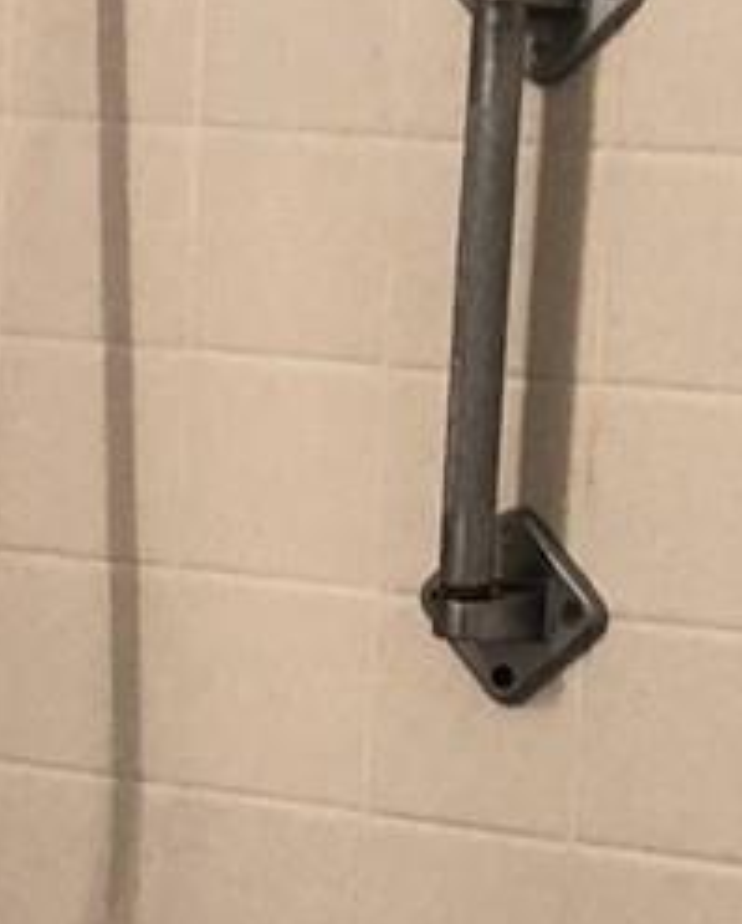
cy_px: 604
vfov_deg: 10.9
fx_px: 4822
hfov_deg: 8.7
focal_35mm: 176
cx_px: -149
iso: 40
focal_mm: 3.99
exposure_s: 1/24
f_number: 1.8
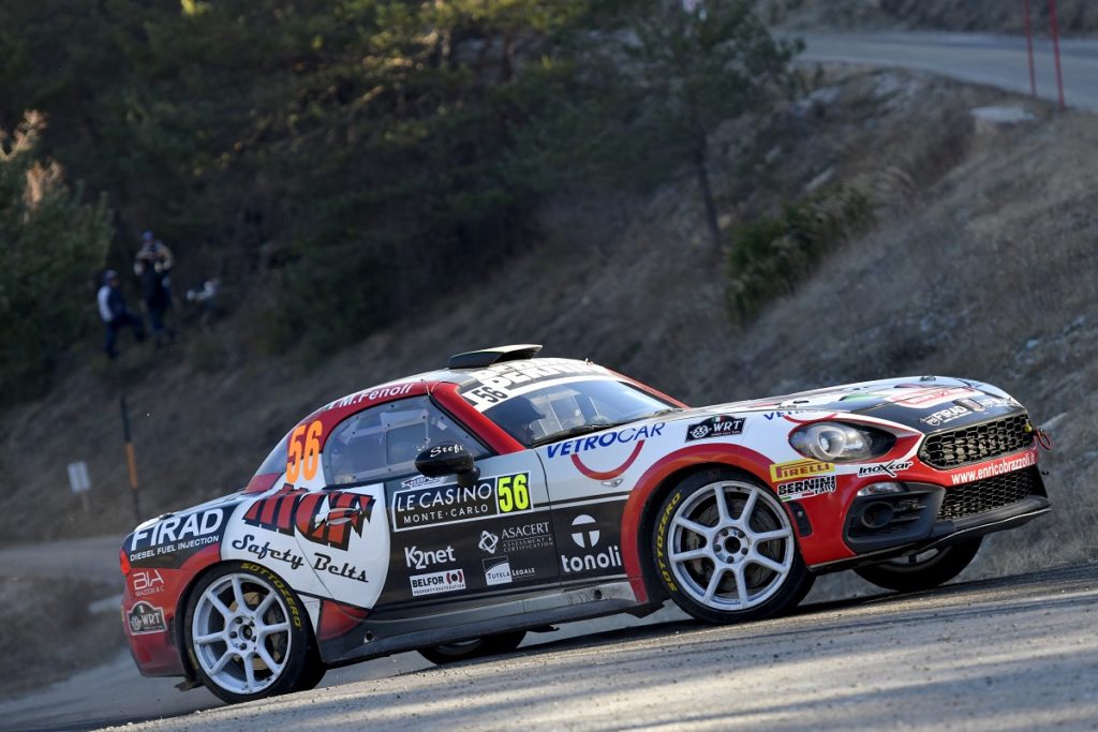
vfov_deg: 9.8
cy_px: 366
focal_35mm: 140
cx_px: 549
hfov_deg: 14.7
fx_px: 4270
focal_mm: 140
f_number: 3.2
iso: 400
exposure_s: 1/1600
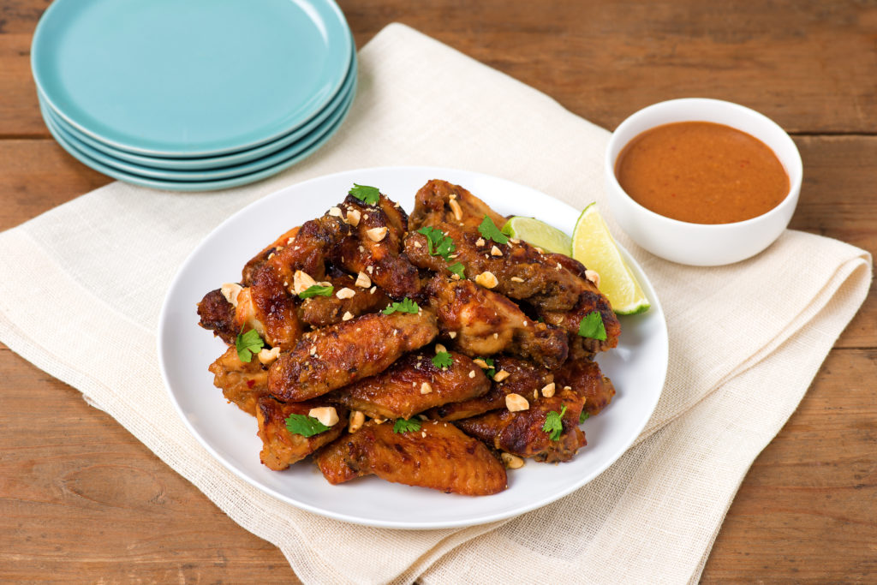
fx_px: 2558
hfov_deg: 19.5
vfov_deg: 13.0
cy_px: 292
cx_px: 438
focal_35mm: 105
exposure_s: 1/160
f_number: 10
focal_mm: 105
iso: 100
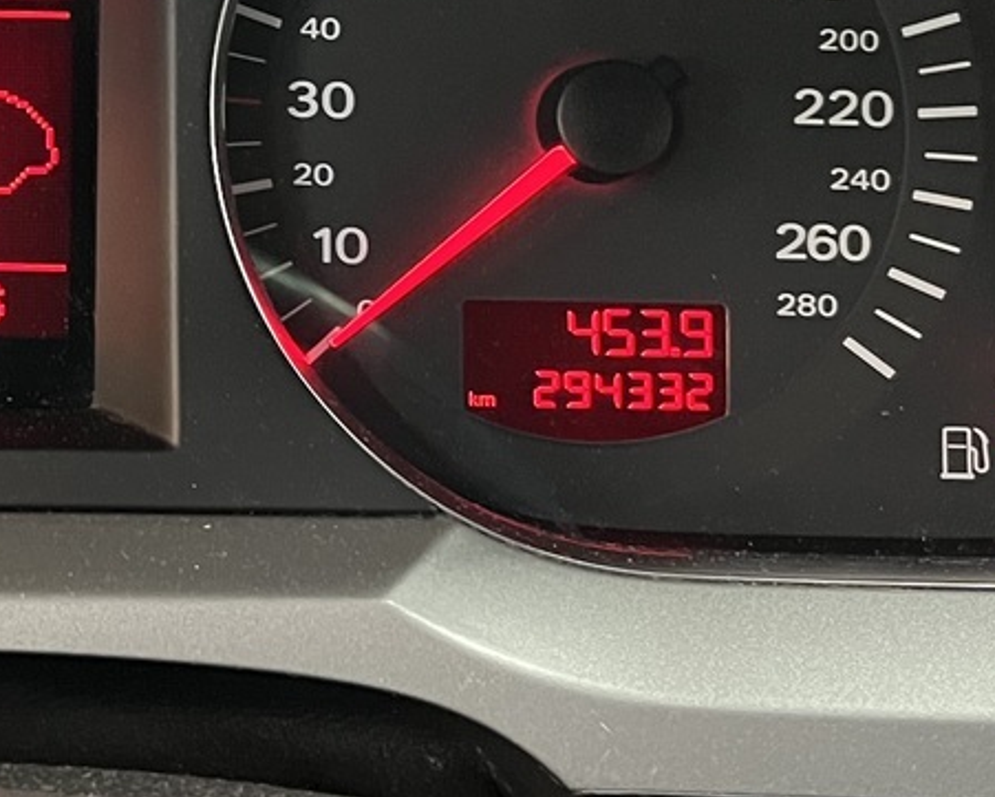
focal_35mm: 81
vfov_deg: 18.7
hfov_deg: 22.2
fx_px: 2386
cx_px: -104
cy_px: 135
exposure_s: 1/25
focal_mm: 5.1
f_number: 1.6
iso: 640
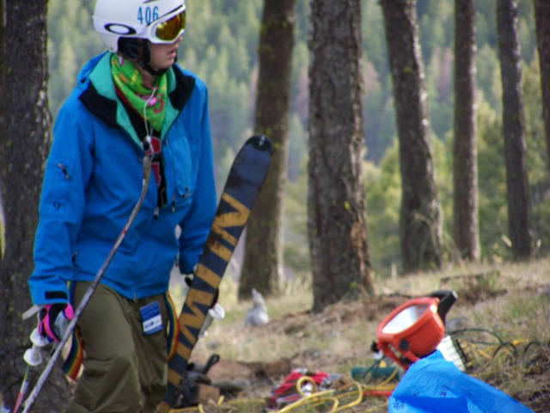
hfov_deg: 6.9
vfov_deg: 5.2
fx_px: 4576
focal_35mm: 288
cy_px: 206
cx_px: 275
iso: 160
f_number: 3.4
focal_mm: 47.7
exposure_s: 1/200
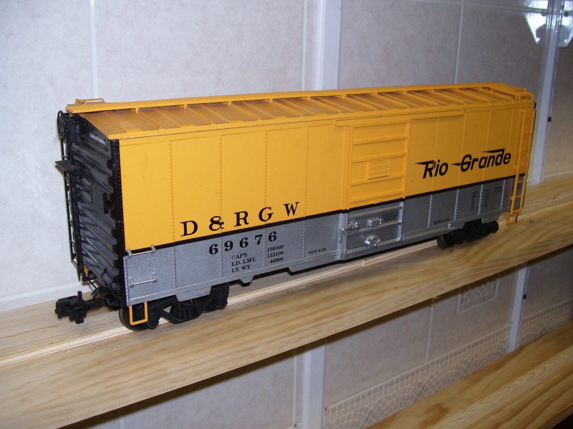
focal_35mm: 37
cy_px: 214
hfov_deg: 50.1
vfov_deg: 38.7
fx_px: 612
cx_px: 286
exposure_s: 1/60
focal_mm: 6
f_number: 2.7
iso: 80
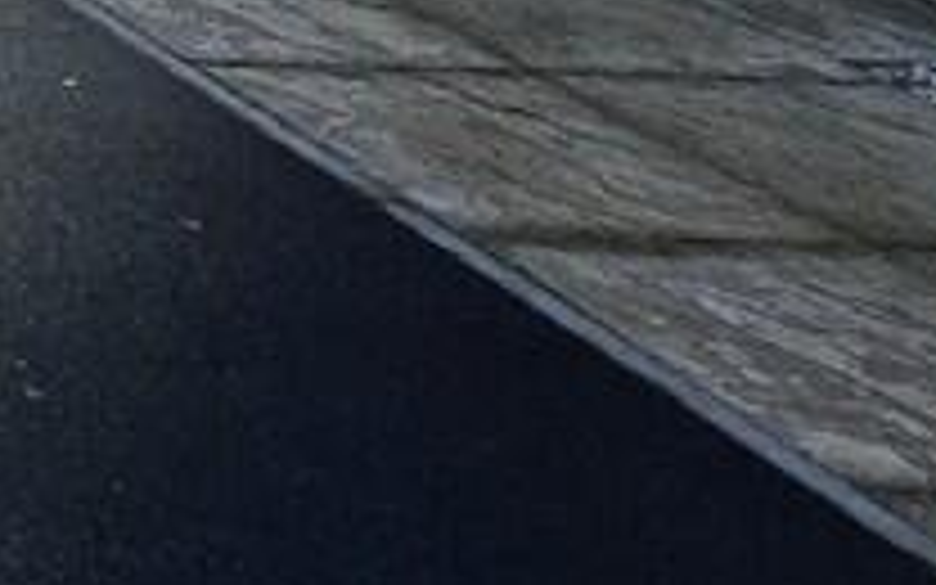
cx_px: -1305
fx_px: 1735
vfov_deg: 16.2
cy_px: -468
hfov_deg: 15.3
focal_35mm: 68
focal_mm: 2.2
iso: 50
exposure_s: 1/1000
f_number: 2.2
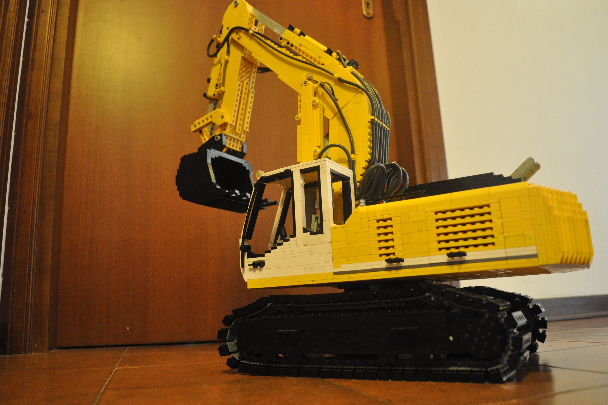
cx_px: 305
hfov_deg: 65.5
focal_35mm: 28
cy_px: 197
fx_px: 473
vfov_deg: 46.4
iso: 1600
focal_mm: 18
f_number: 3.5
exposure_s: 1/10
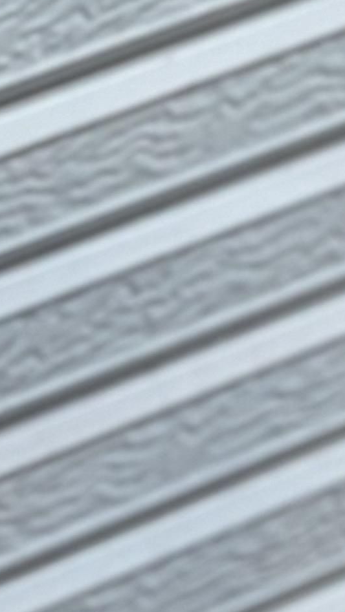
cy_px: 393
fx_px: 5803
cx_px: 197
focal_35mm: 357
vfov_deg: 6.0
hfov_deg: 3.4
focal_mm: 9
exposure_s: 1/121
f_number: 2.8
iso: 125
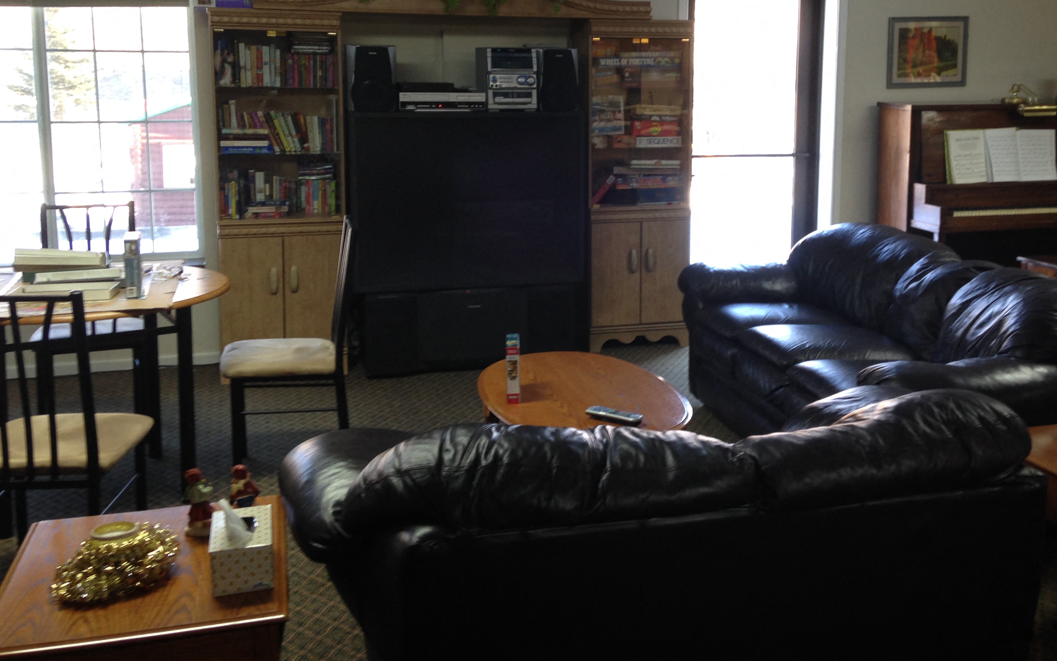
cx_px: 633
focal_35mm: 43
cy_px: 219
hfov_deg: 46.0
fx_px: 1239
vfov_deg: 29.7
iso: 50
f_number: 2.4
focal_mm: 4.12
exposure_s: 1/20
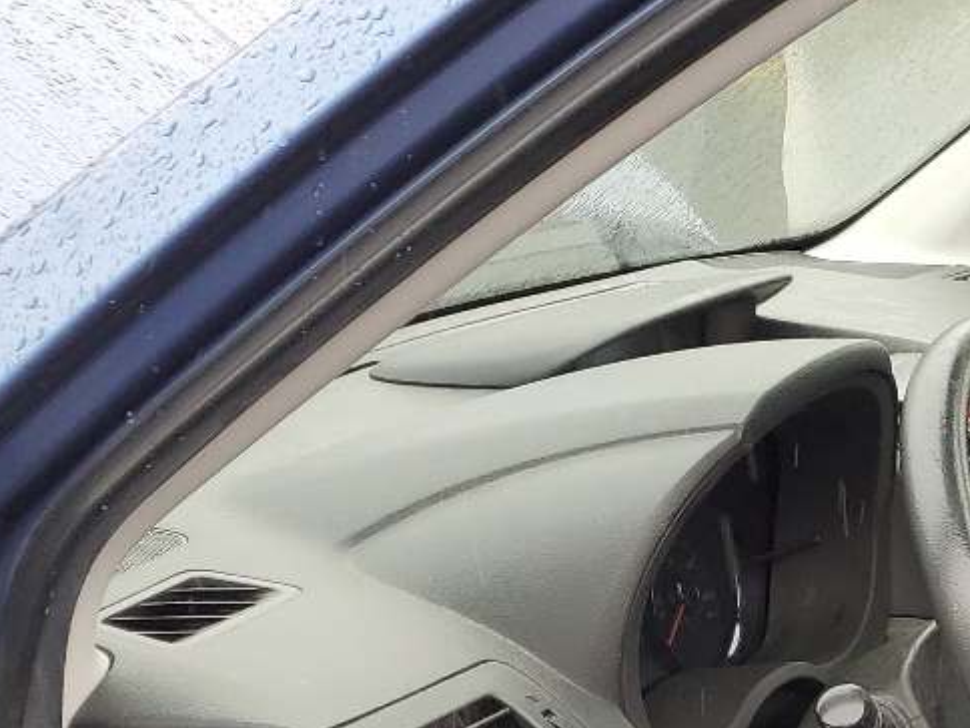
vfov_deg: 16.7
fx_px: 2410
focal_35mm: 86
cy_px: 780
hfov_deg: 19.9
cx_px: 1423
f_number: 1.5
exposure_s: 1/164
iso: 50
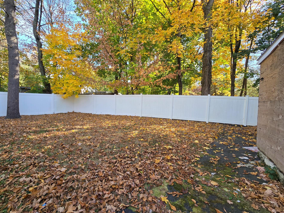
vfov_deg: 85.6
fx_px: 115
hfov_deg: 101.9
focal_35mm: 14
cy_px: 111
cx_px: 132
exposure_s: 1/241
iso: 50
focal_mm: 2.2
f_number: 2.2
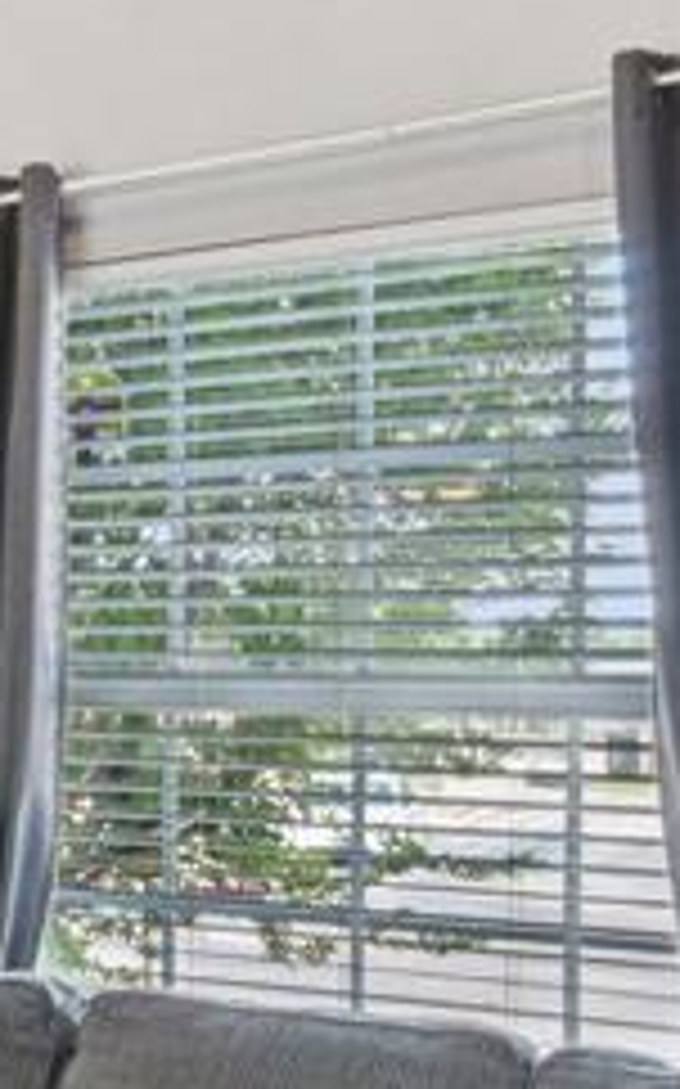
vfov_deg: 29.7
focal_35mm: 69
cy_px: 688
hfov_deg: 12.9
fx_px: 2048
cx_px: -1067
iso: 400
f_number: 8
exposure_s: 1/10
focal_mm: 16
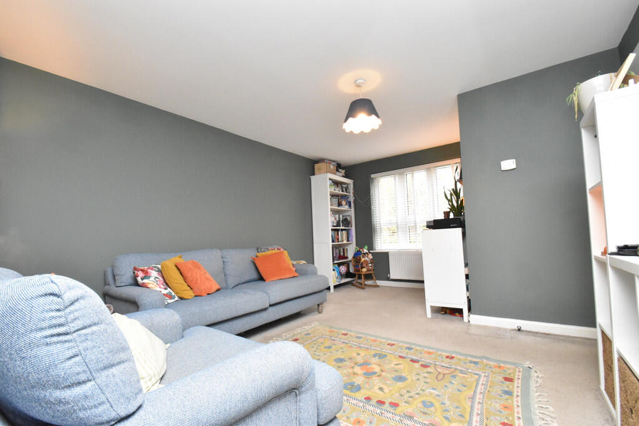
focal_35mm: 15
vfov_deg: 77.3
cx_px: 320
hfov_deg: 100.4
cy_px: 213
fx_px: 266
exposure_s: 1/60
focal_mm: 10
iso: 4500
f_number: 10
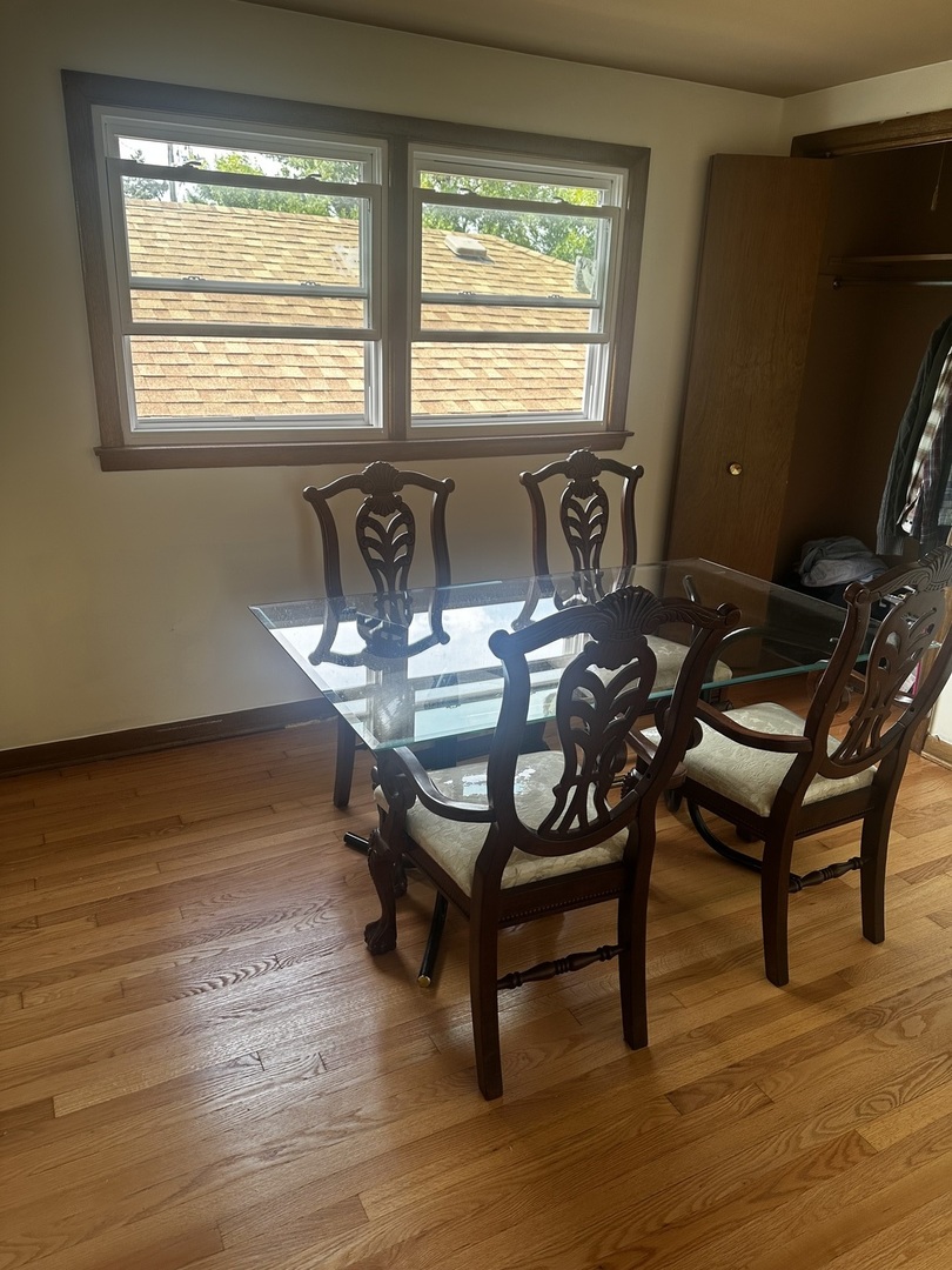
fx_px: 880
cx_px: 476
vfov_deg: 71.6
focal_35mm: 24
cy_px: 635
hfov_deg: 56.8
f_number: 1.78
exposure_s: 1/150
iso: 100
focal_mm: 6.86
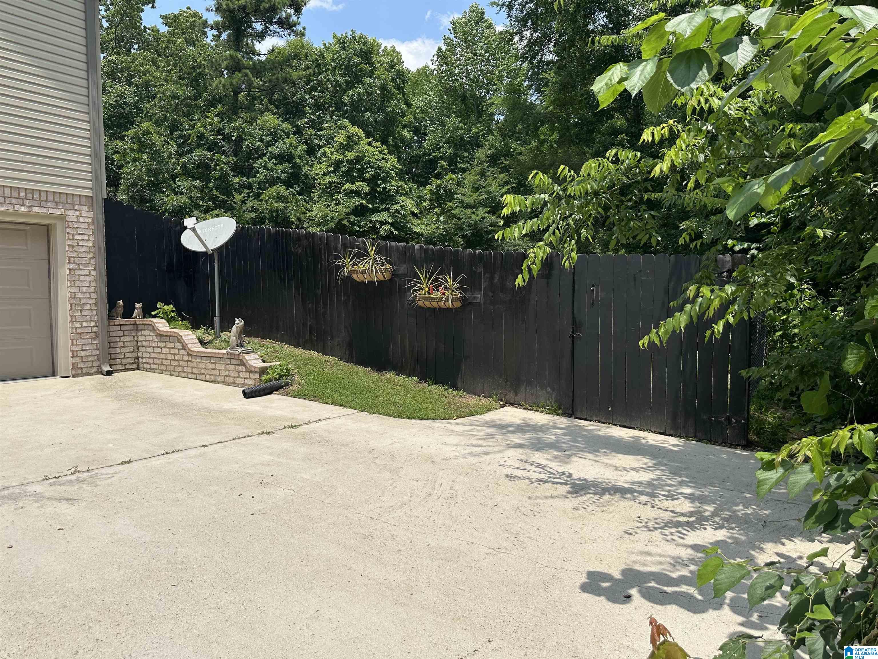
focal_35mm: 24
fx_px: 609
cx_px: 439
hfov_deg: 71.6
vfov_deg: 56.8
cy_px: 330
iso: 80
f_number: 1.78
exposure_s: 1/6211
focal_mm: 6.86
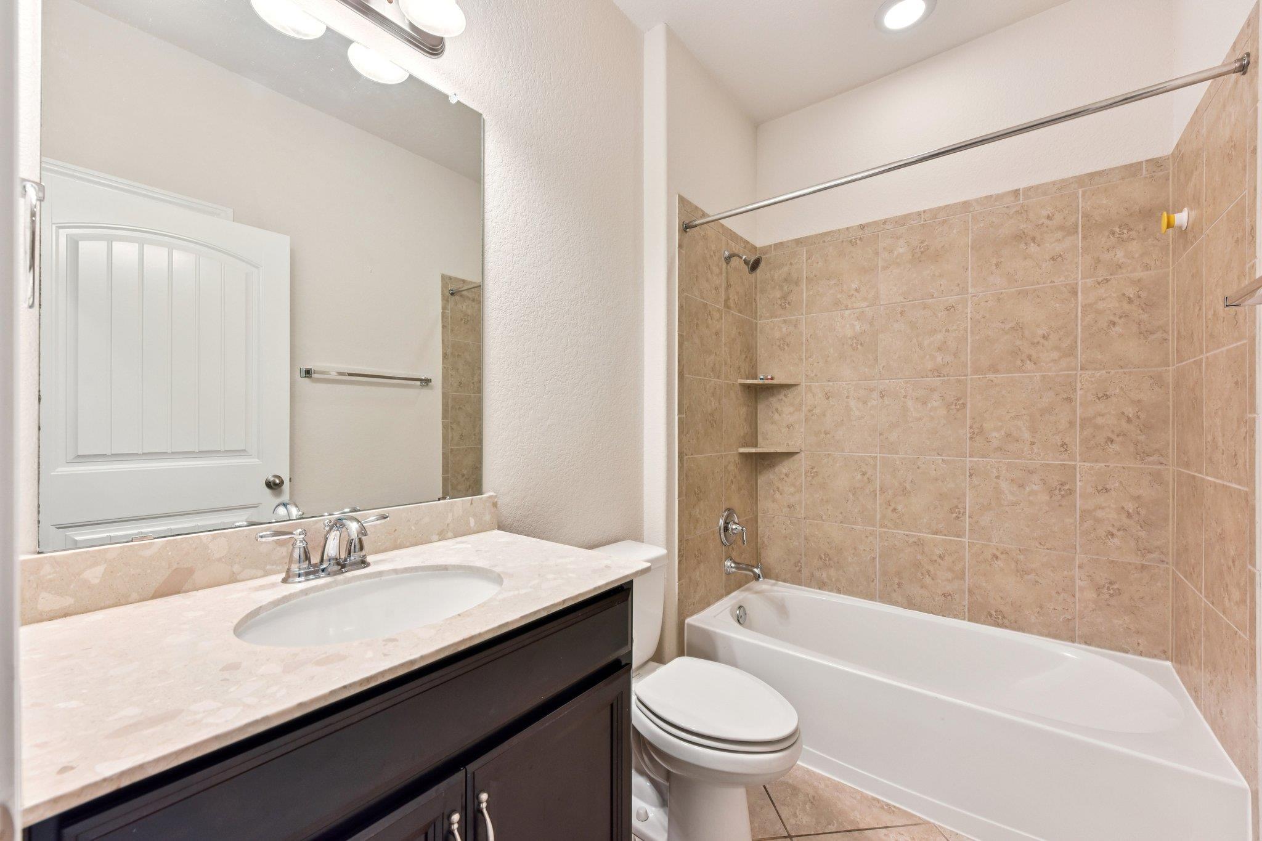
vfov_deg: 81.2
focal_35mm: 14
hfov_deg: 104.3
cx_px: 631
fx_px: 491
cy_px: 420
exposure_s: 1/15
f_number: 8
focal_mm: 14
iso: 360
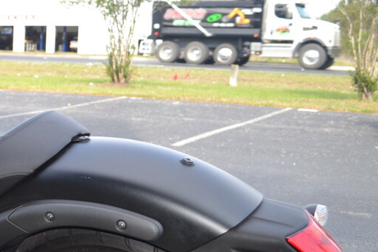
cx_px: -56
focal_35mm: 71
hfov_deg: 25.9
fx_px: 745
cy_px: 182
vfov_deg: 19.1
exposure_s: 1/200
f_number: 4
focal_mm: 20
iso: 100
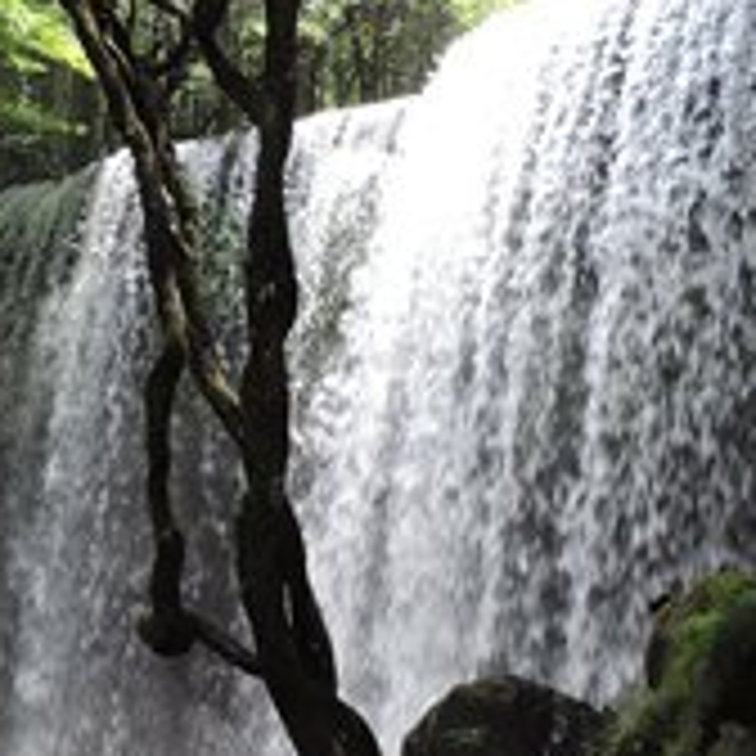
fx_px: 1557
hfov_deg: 27.2
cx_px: 270
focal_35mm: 63
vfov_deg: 27.3
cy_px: 371
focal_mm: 4.3
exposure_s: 1/100
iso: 80
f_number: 3
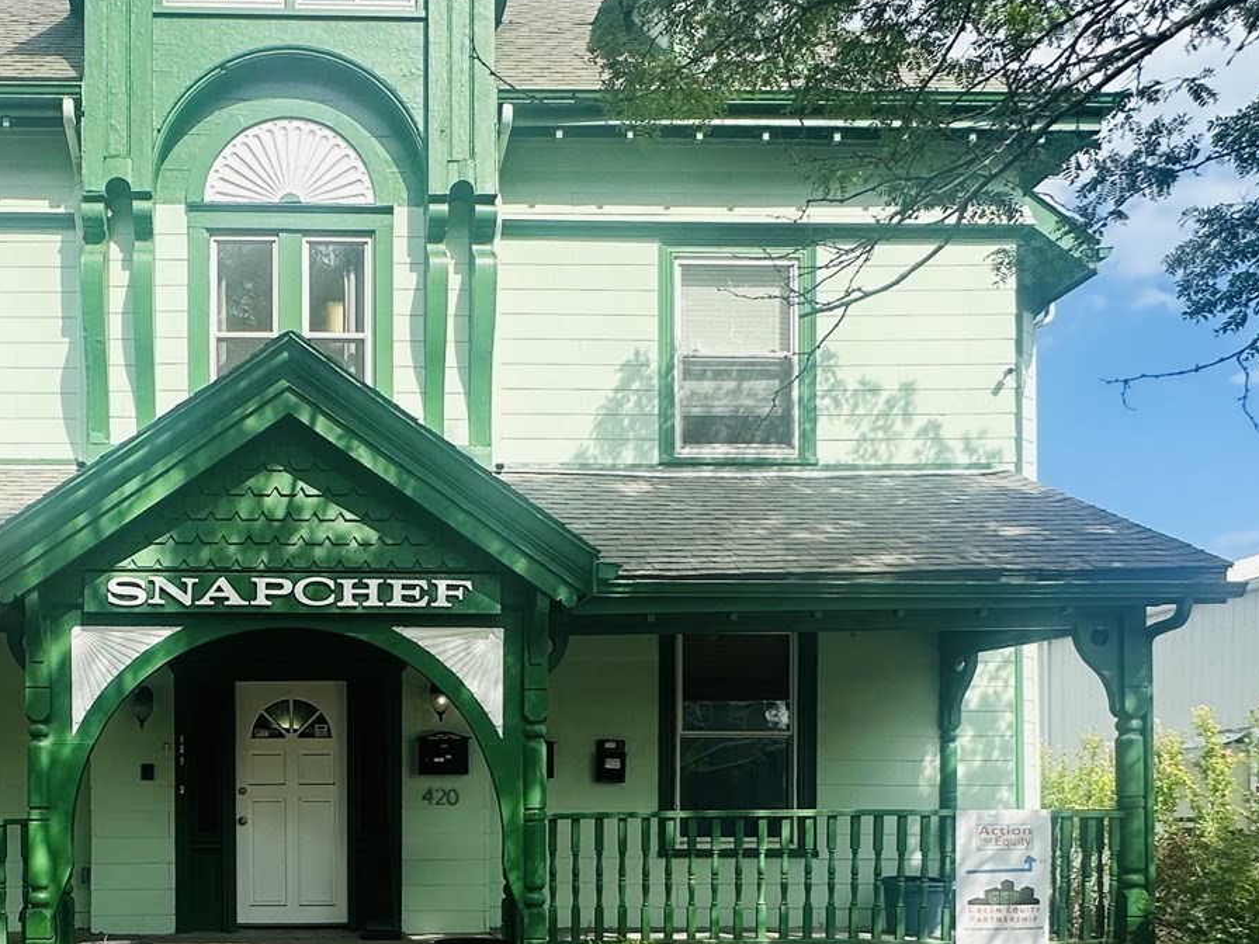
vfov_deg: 41.2
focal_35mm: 32
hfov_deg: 54.1
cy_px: 823
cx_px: 311
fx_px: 1164
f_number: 2.2
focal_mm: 2.22
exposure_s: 1/545
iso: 40
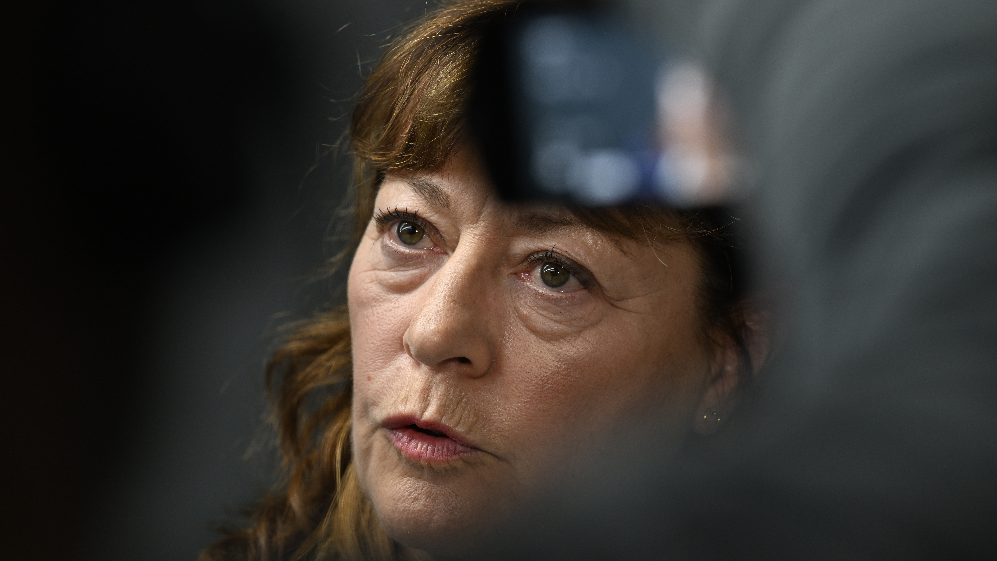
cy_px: 322
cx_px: 498
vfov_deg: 5.8
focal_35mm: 210
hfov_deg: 10.3
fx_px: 5552
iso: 1250
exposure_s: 1/160
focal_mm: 200
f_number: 5.6
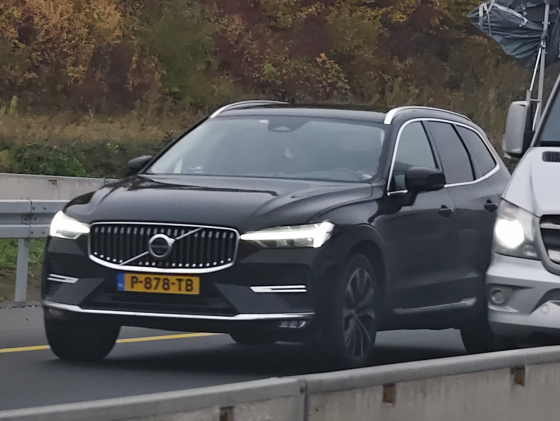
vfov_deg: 17.4
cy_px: 210
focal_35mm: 85
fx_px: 1377
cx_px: 280
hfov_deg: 23.0
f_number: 2.3
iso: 1600
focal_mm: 22.5
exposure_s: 1/800
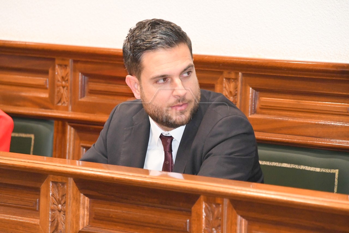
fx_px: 2685
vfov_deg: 5.0
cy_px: 116
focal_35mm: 277
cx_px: 174
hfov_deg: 7.4
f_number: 6.3
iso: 5600
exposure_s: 1/160
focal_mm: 185
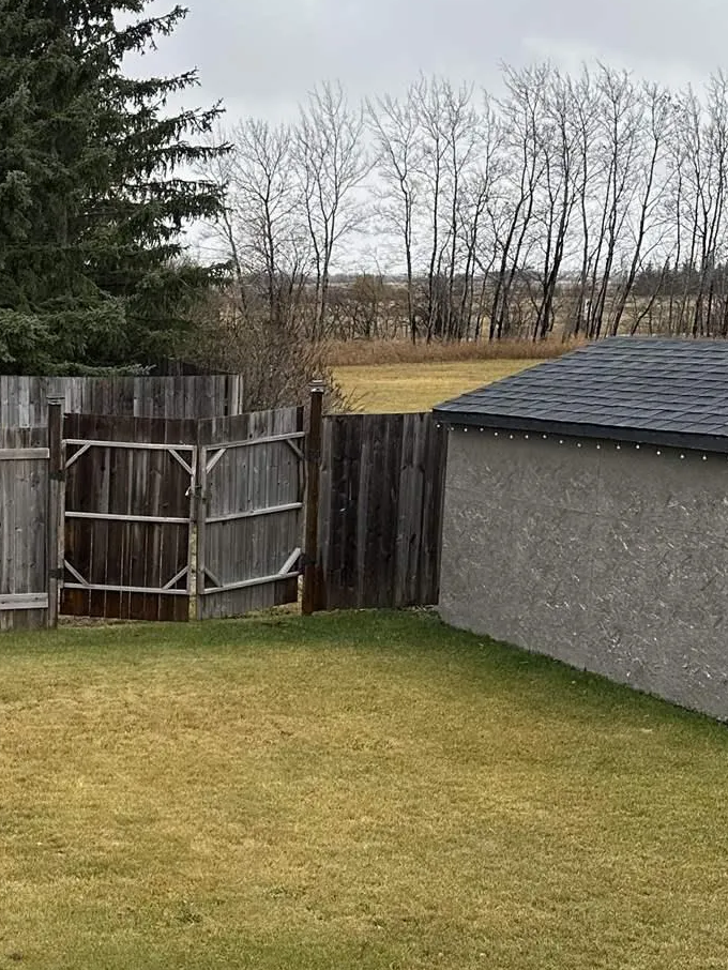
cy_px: 774
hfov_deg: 23.2
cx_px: 31
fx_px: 1710
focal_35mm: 61
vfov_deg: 30.9
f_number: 1.78
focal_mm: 6.86
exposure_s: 1/426
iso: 80
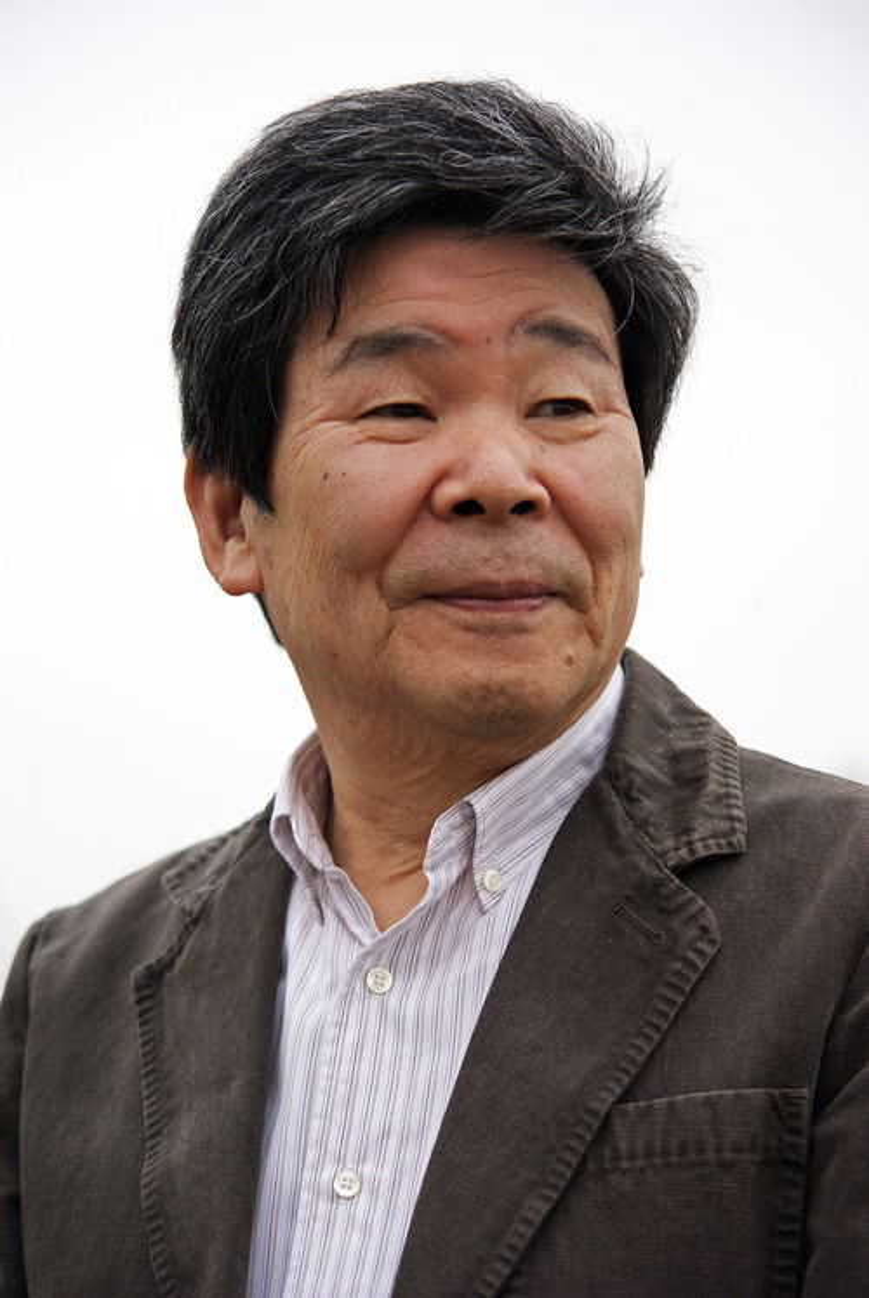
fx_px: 4333
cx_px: 434
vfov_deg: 17.0
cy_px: 649
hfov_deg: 11.5
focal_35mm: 120
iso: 400
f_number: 2.8
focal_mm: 80
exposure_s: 1/640
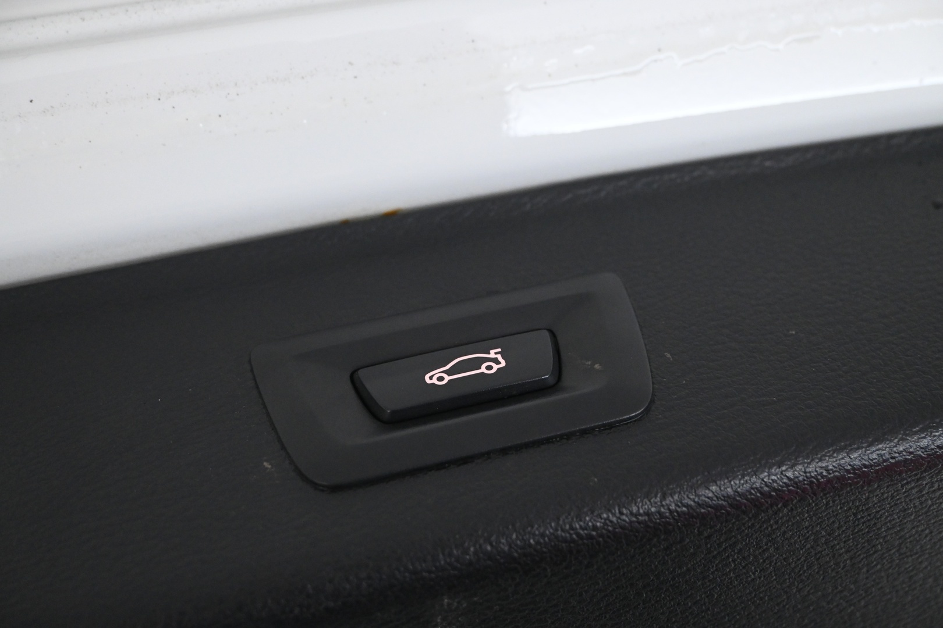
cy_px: 314
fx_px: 963
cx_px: 472
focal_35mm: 37
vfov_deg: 36.2
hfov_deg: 52.2
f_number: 5
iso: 3200
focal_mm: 24.5
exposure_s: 1/100
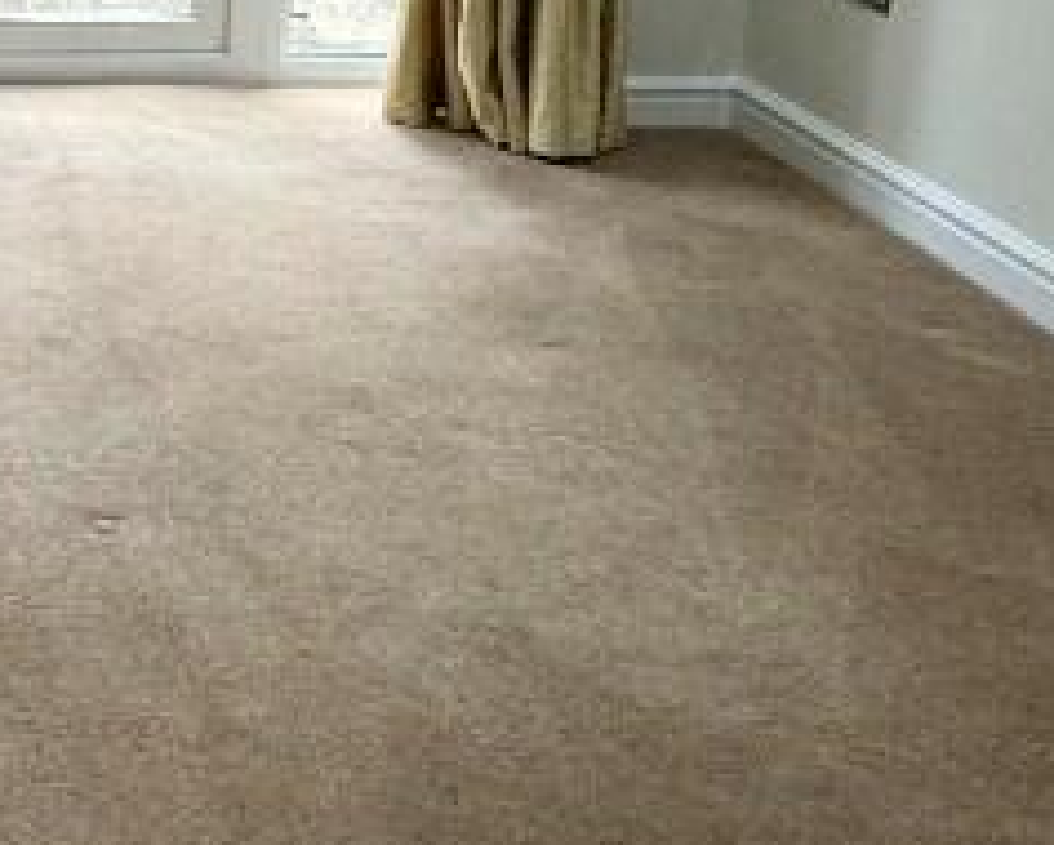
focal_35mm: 59
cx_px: -182
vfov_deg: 24.4
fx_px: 1842
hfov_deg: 28.2
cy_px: -49
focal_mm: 2.22
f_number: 2.2
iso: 125
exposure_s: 1/100
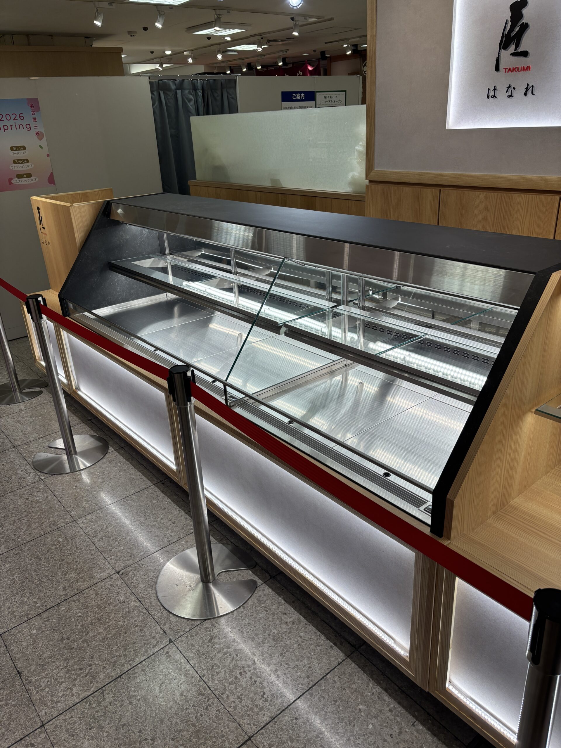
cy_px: 374
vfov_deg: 67.3
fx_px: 562
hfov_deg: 53.1
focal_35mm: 26
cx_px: 280
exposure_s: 1/397
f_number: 1.6
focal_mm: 5.96
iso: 50
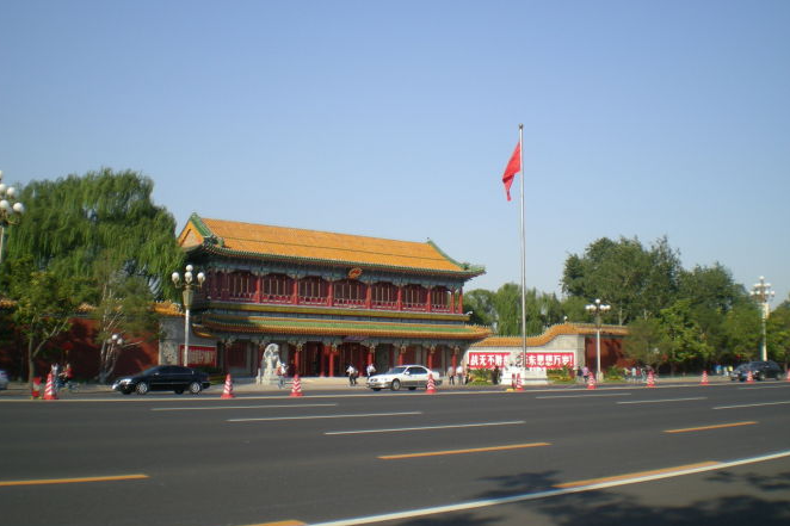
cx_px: 391
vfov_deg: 33.4
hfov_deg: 48.5
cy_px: 242
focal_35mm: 40
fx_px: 878
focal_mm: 6.3
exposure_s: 1/271
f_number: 4.6
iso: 50
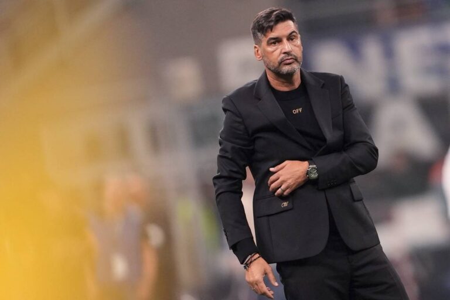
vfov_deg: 3.4
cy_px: 150
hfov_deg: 5.2
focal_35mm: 400
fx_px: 5000
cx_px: 225
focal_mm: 400
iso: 1600
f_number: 2.8
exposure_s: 1/1250
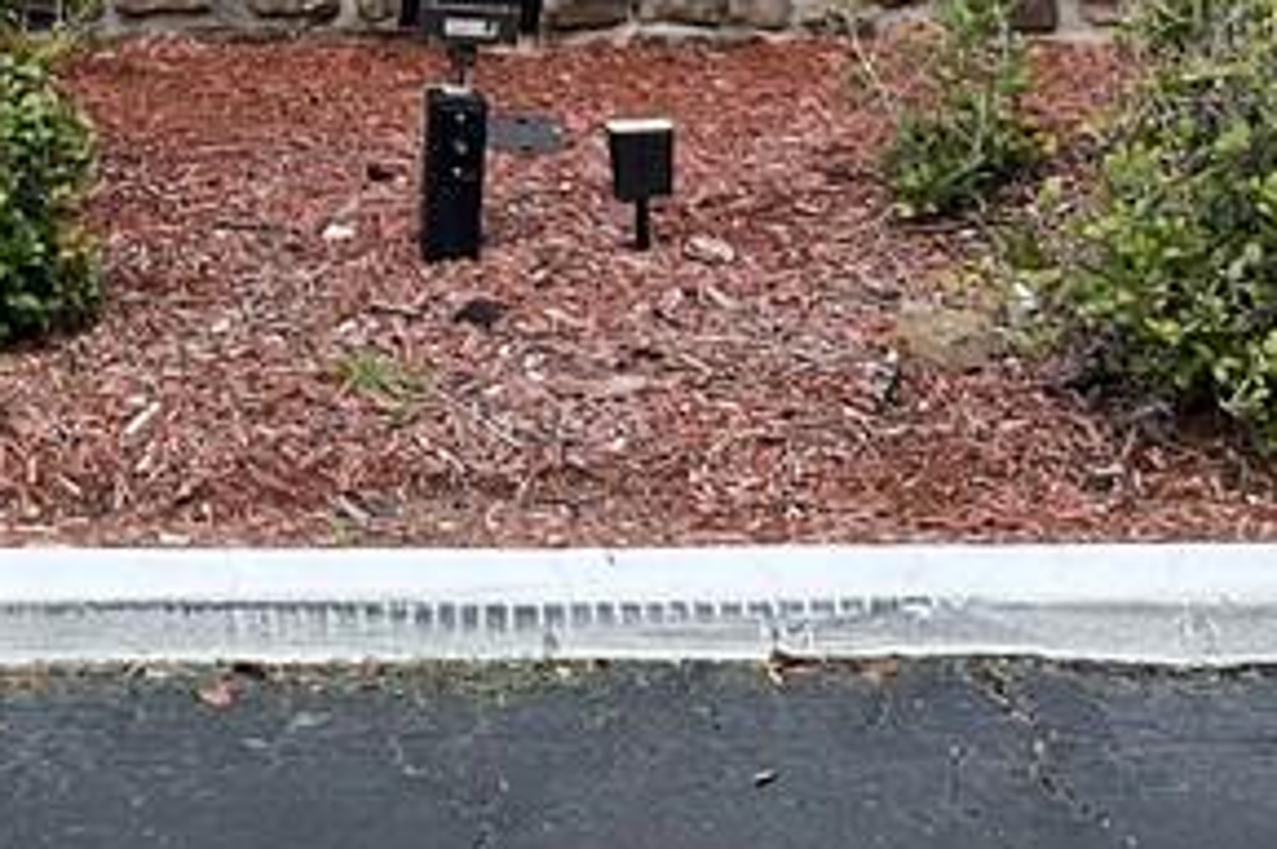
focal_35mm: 107
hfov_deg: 18.9
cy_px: -261
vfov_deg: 12.4
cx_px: 261
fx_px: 3791
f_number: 1.8
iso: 16
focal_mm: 3
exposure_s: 1/739
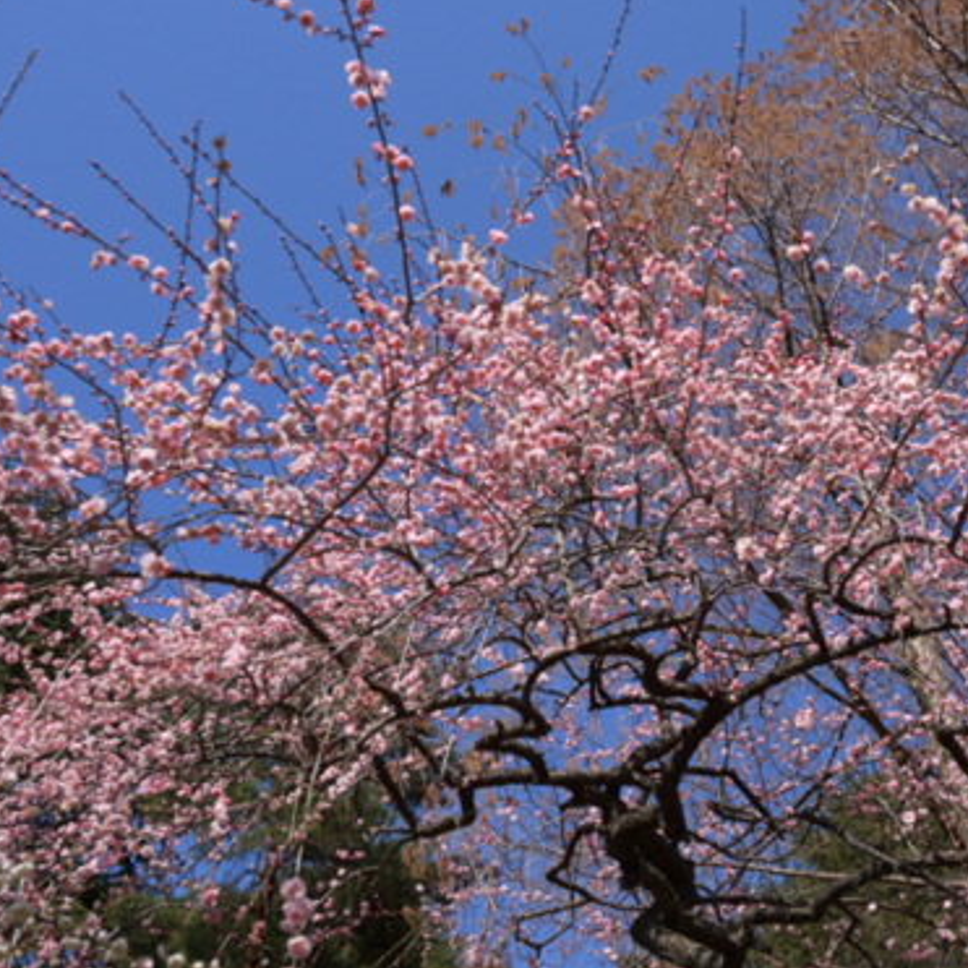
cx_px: 681
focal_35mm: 40
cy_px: 472
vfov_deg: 41.9
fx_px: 1266
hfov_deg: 41.1
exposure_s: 1/400
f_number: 7.1
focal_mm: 14
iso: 160
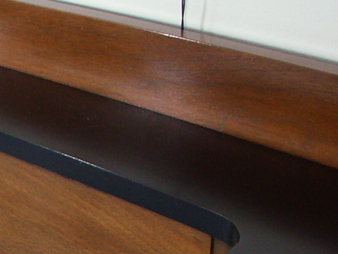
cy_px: 416
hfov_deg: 18.1
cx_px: -19
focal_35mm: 105
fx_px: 1025
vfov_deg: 13.1
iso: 100
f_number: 3.5
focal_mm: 7.2
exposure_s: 1/10
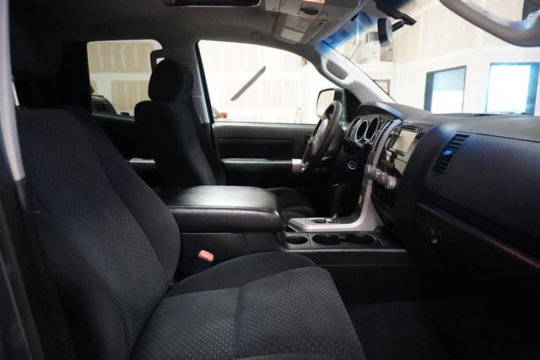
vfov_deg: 53.1
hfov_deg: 73.8
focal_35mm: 24
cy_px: 180
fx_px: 360
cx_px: 270
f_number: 3.5
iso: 6400
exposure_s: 1/80
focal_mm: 16
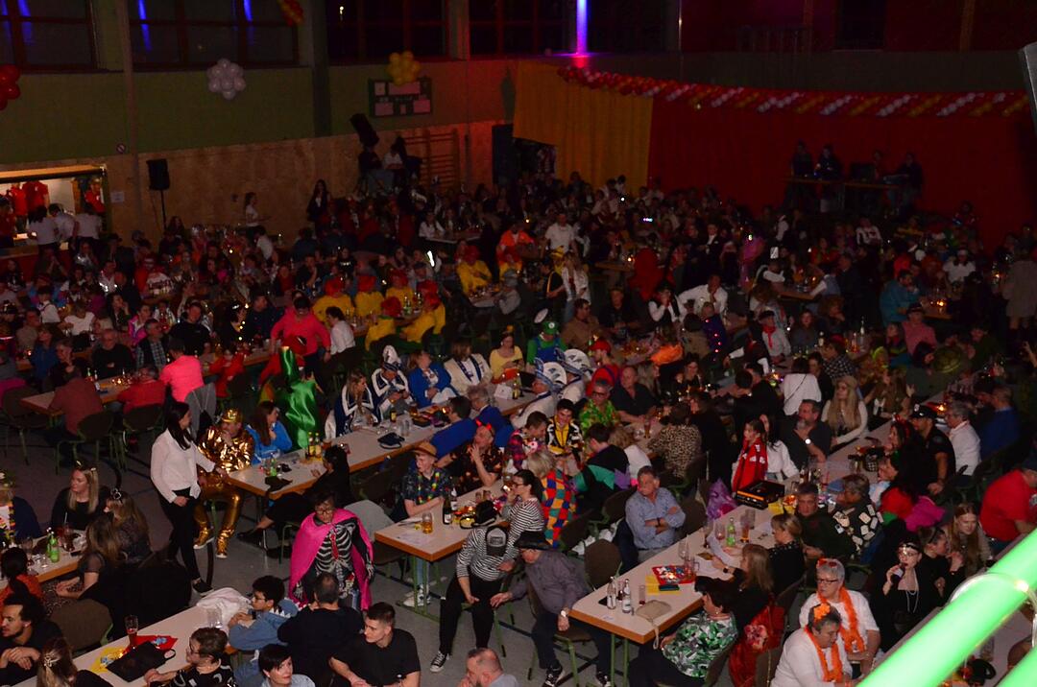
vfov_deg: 32.9
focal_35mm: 40
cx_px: 518
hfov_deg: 48.0
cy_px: 344
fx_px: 1165
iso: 3200
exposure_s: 1/125
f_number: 5.6
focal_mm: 27
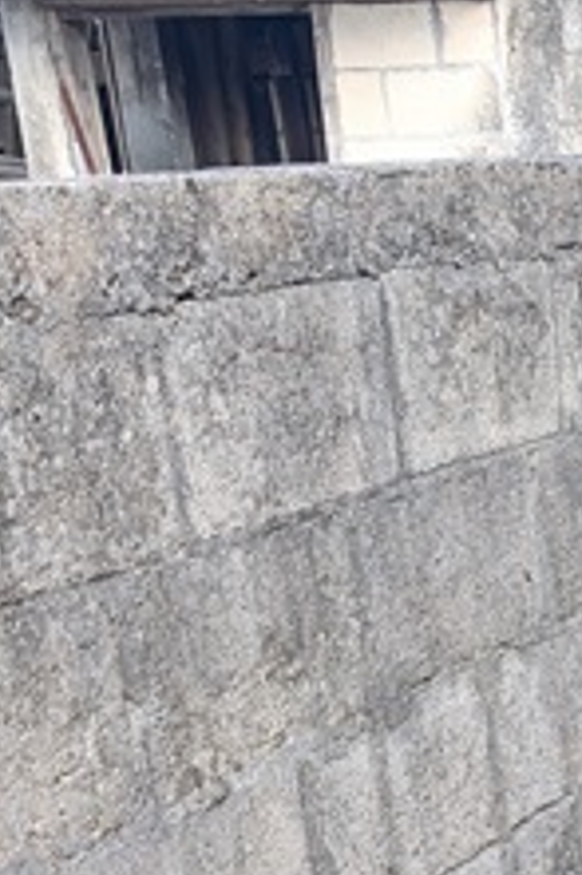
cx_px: 994
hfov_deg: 13.8
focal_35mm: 90
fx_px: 2186
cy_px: 1287
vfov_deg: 19.8
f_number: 1.68
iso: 21
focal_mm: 6.9
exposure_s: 1/104
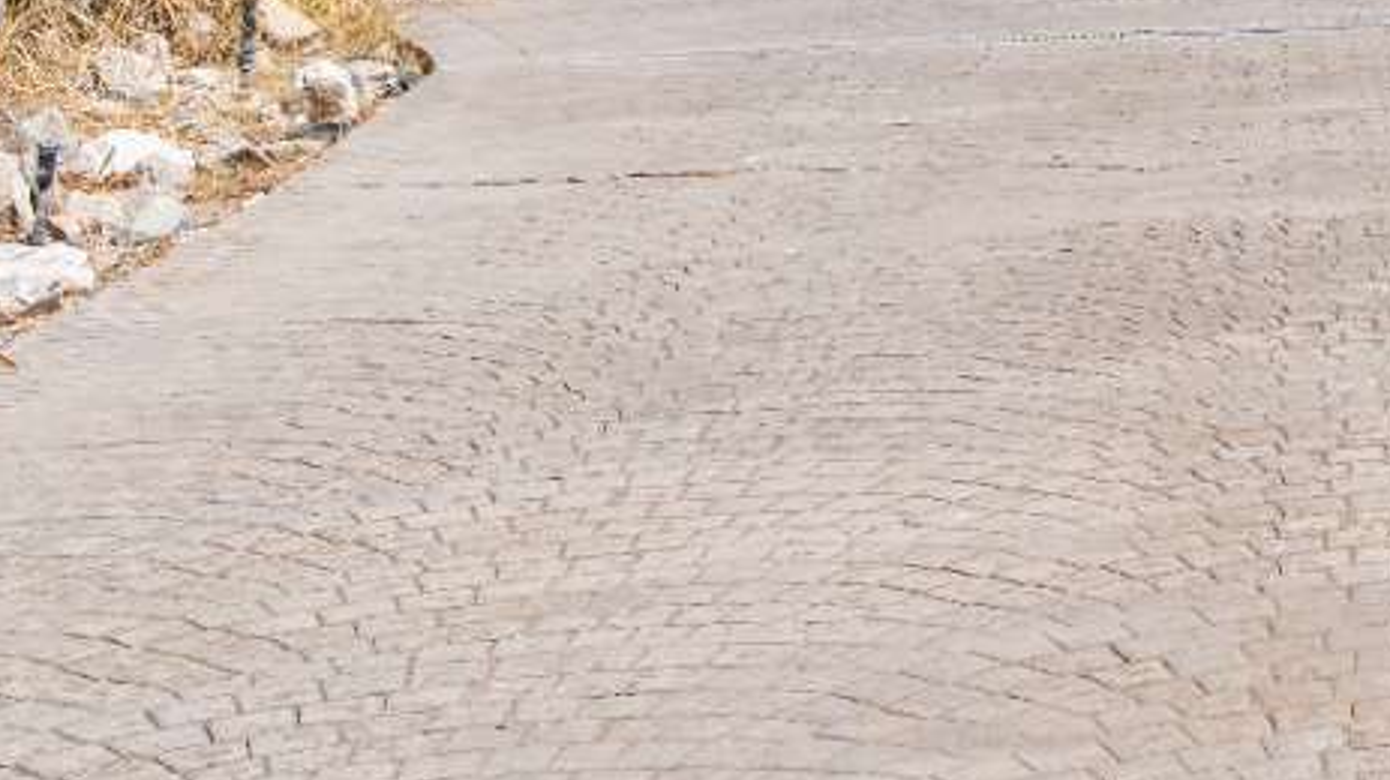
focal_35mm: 95
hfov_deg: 19.4
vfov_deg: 11.9
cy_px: -537
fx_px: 3500
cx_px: 2123
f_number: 7.1
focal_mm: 28
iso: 100
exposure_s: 1/80
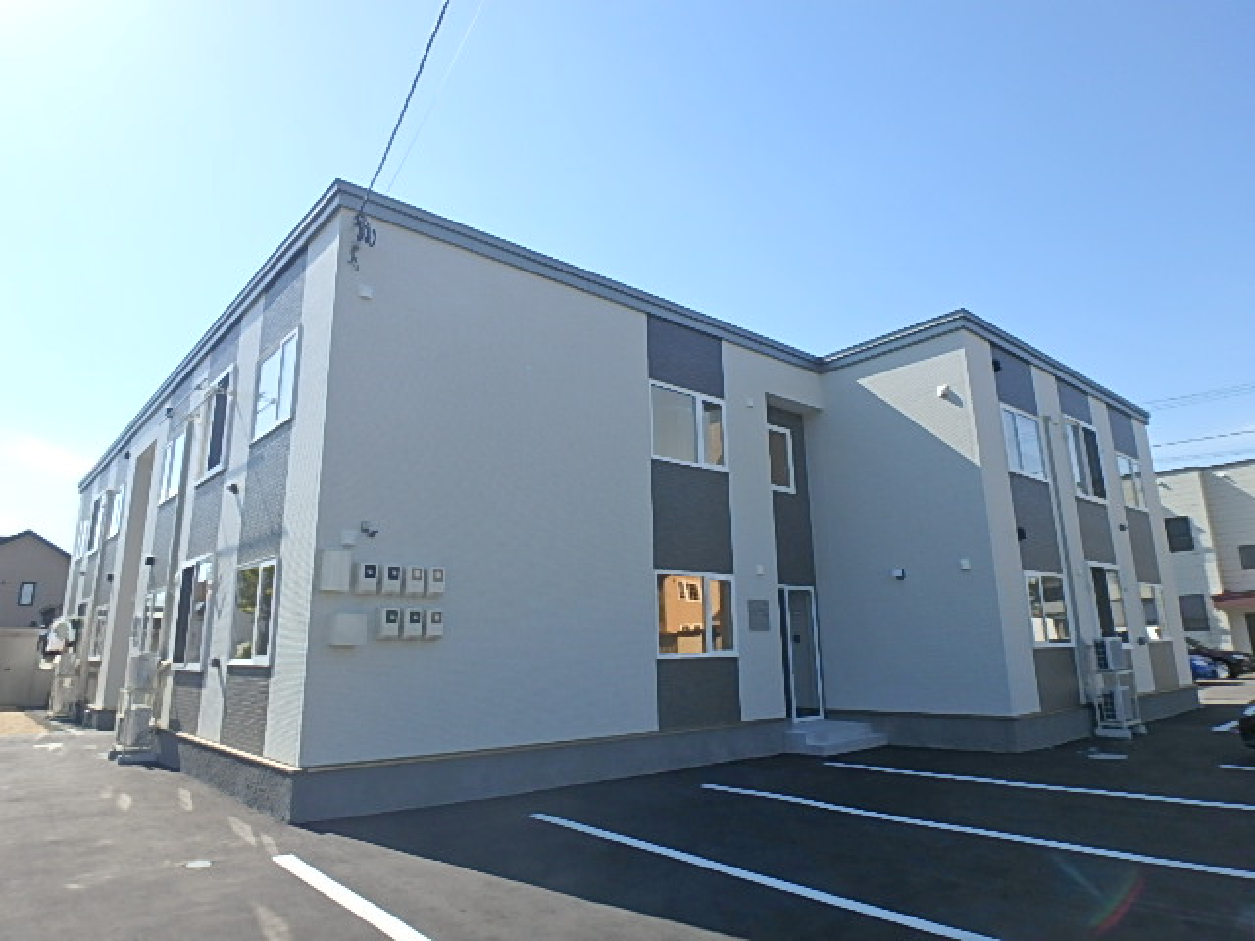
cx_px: 628
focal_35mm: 21
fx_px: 761
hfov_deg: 79.0
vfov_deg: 63.4
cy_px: 470
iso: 125
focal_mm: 3.7
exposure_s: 1/800
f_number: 3.5
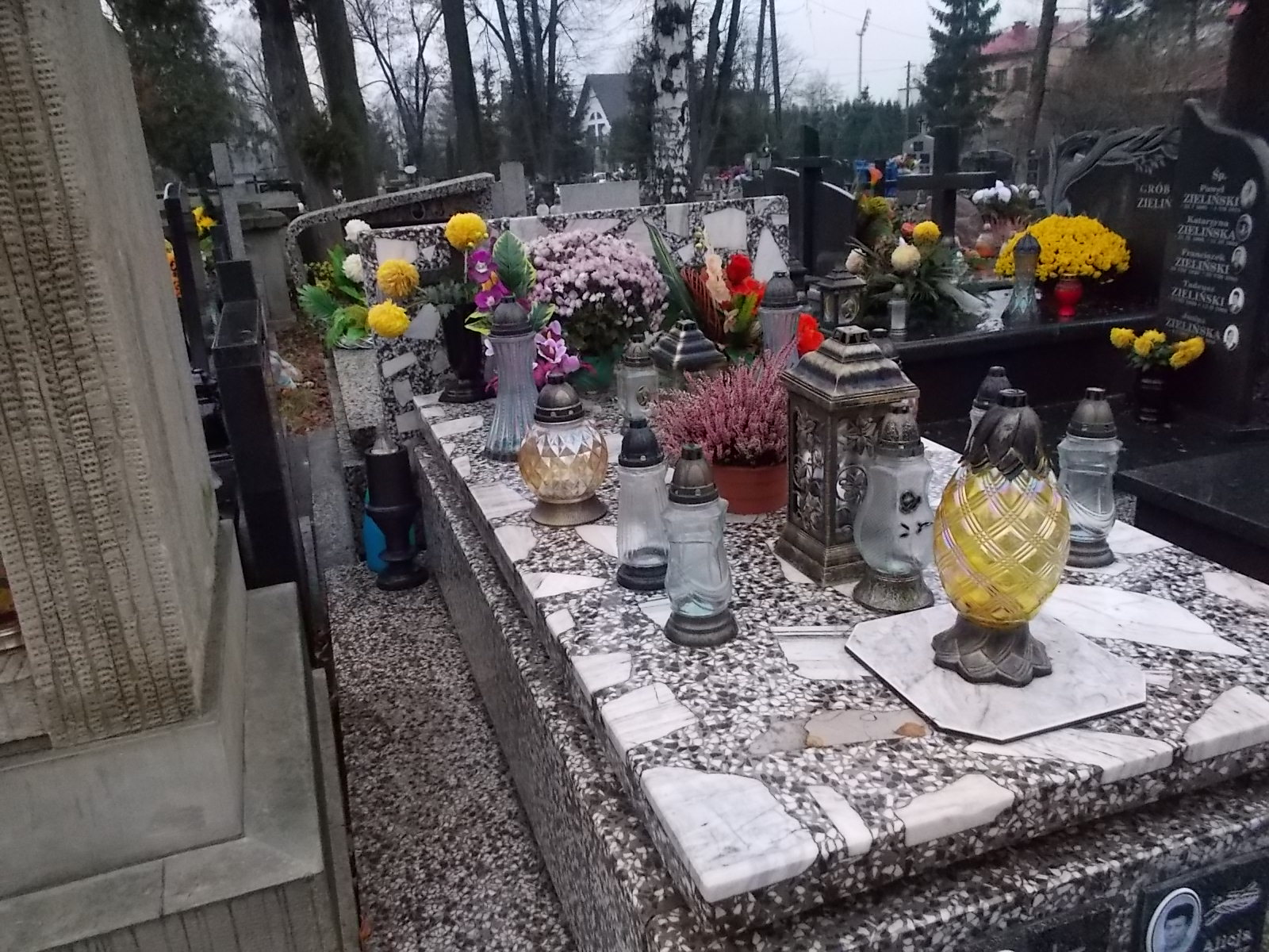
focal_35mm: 26
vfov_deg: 53.1
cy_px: 476
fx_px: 953
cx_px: 634
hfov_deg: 67.3
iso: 400
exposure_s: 1/400
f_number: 3.2
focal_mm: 4.6
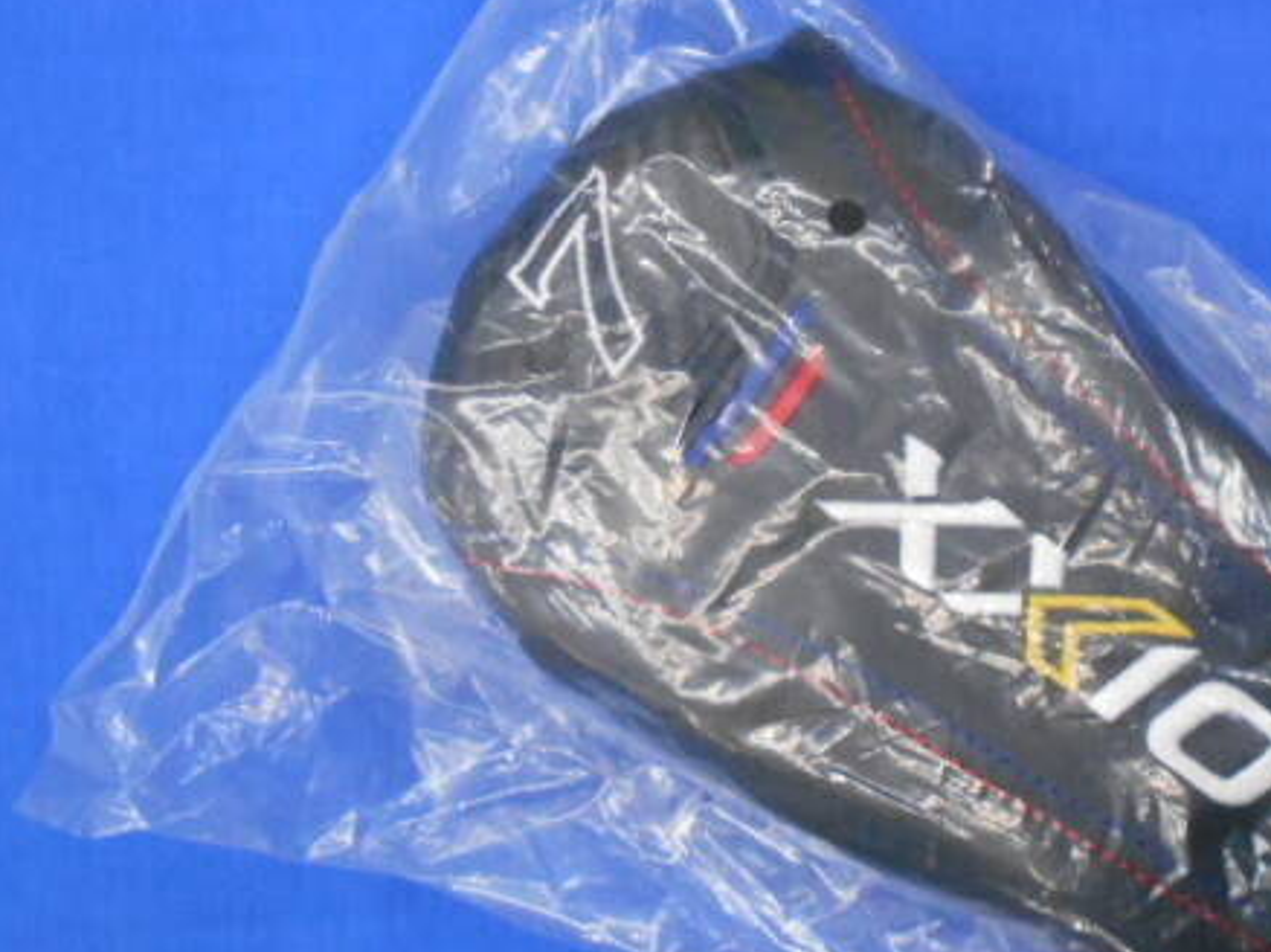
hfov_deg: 47.8
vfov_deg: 37.7
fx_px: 1394
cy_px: 496
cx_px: 894
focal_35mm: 38
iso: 800
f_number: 3.2
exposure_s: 1/100
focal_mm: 4.6
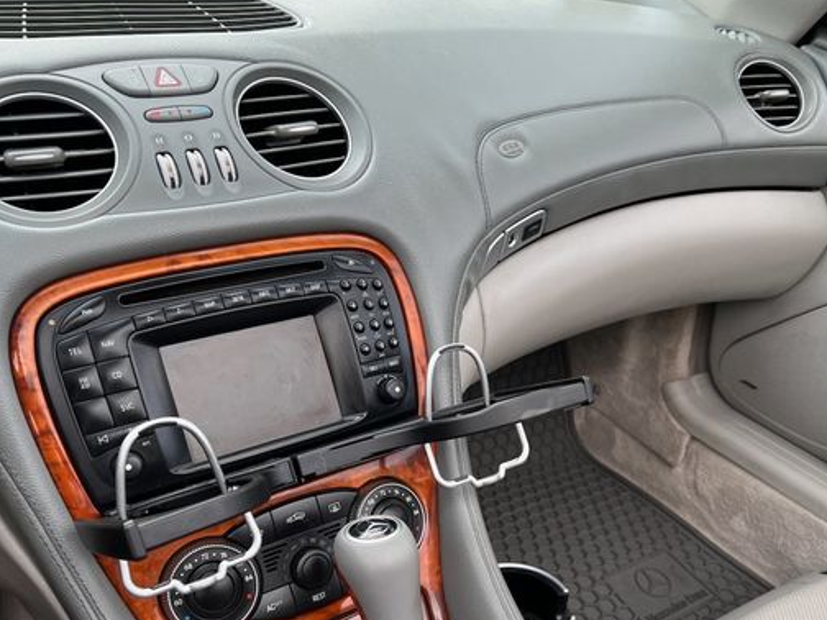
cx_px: 445
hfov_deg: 55.3
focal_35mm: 33
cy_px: 382
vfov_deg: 42.7
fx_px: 788
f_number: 1.5
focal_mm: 5.7
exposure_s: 1/552
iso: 50
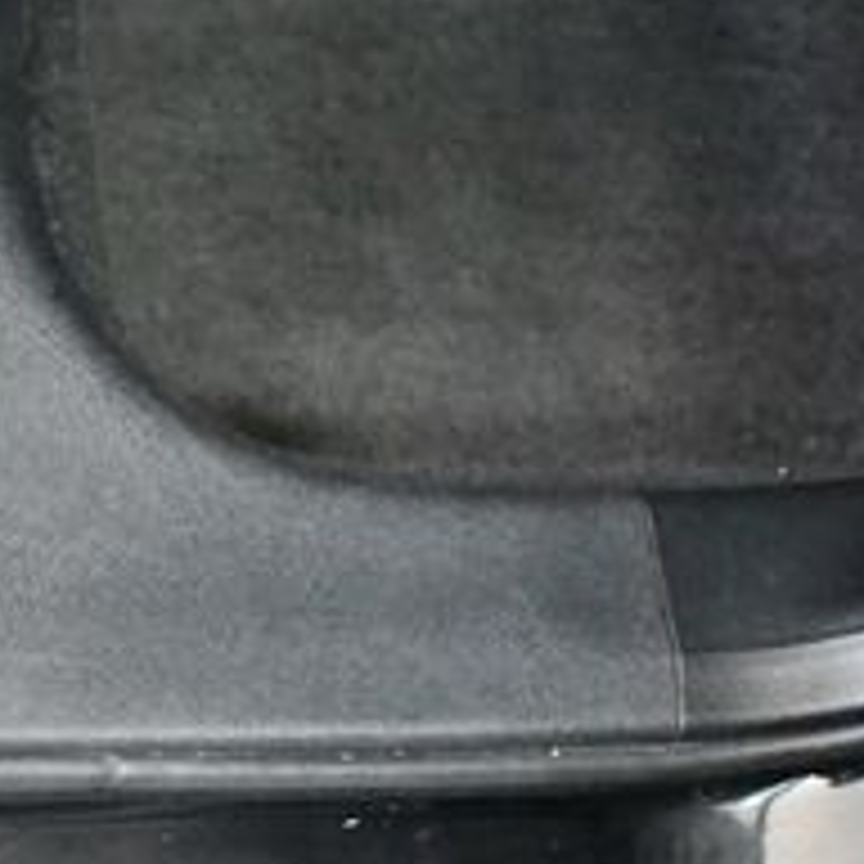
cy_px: 711
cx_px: -198
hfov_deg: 16.3
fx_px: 2880
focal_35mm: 102
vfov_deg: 16.9
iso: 10000
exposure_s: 1/60
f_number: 3.5
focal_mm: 18
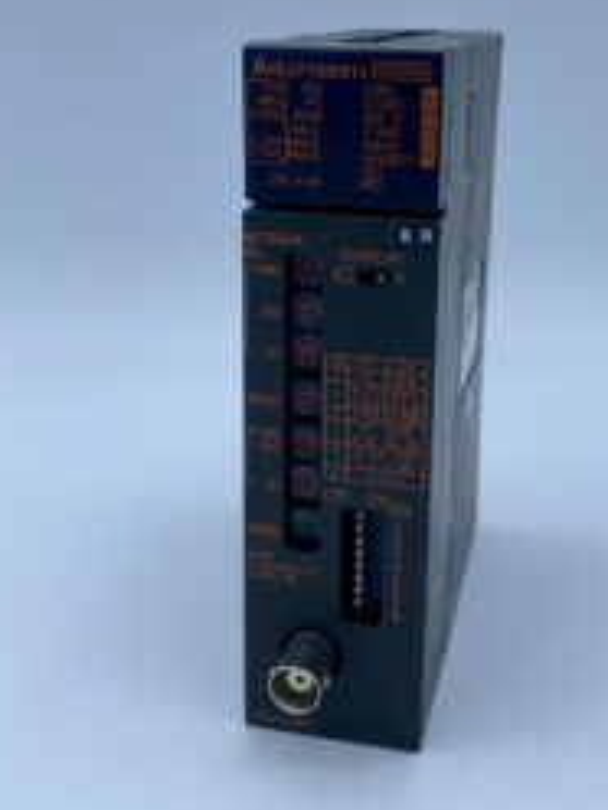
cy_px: 287
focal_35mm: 42
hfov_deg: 34.3
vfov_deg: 44.3
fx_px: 984
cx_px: 346
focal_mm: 4.25
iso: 32
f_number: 1.8
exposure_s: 1/1232
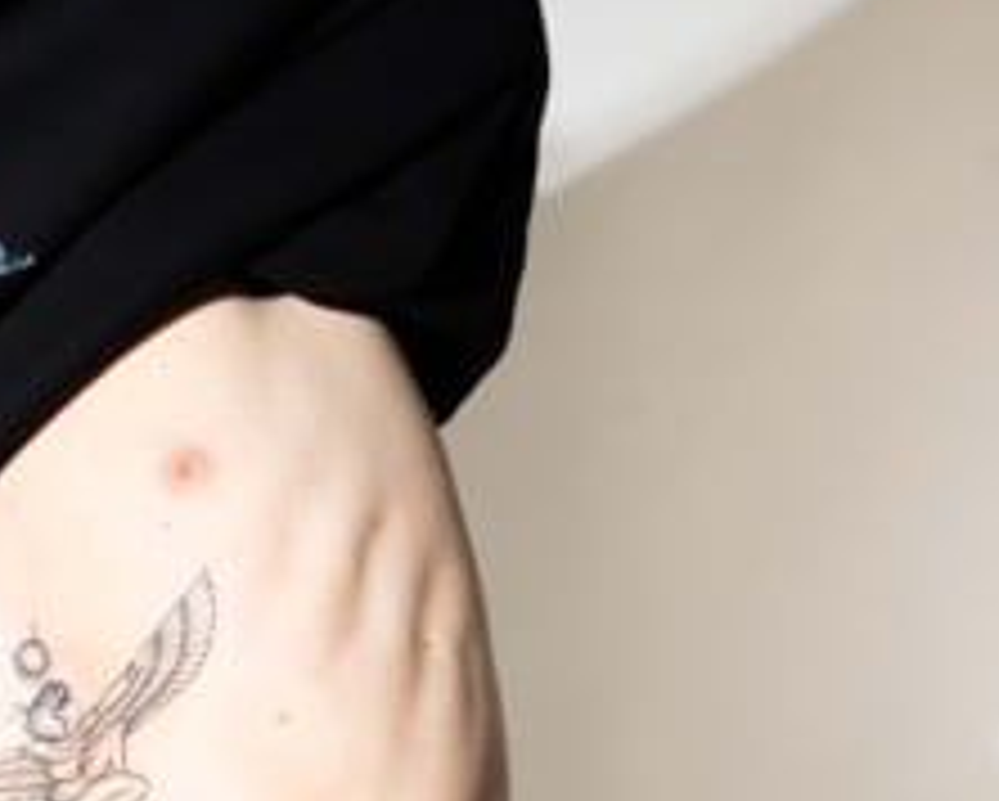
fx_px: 4329
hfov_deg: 13.0
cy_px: 596
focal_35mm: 146
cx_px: 4
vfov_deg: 10.5
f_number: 8
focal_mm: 49.1
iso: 1000
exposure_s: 1/100
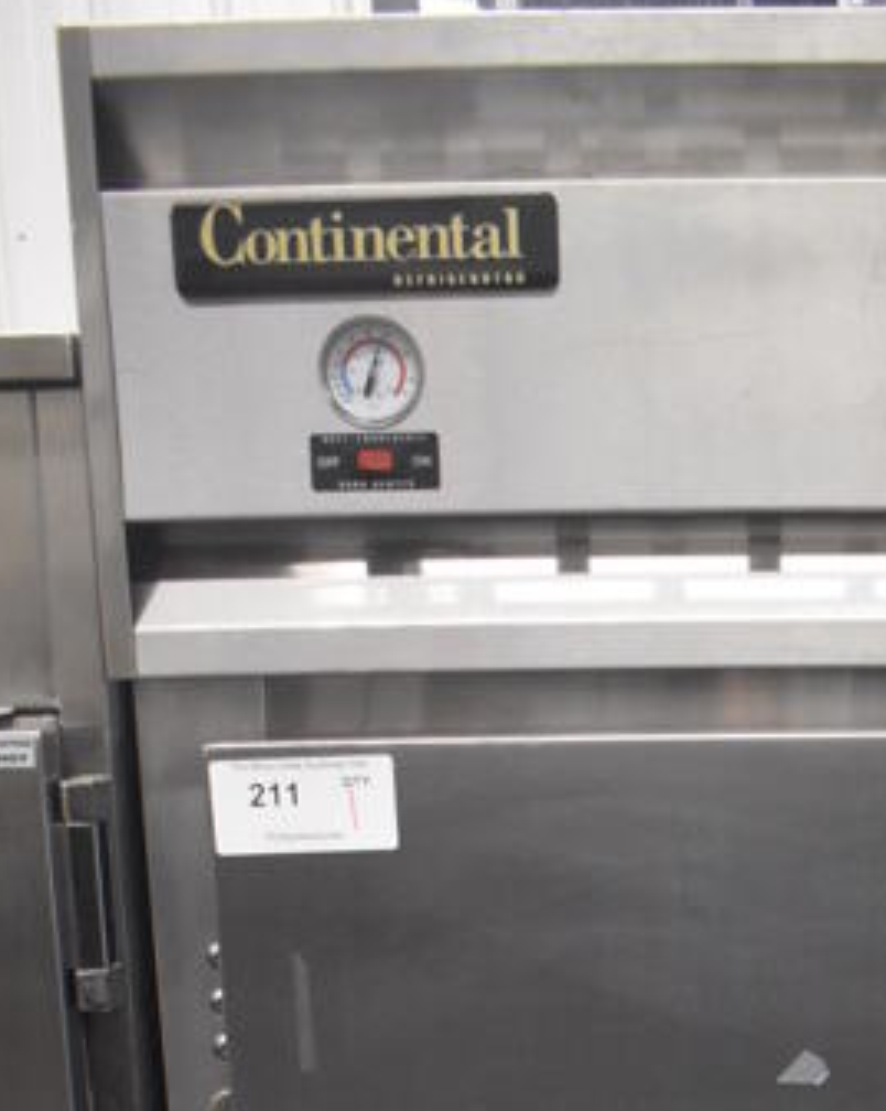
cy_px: 1463
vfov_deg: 24.0
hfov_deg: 21.7
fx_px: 2266
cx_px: 754
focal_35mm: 69
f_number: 3.5
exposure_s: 1/125
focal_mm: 18
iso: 2500
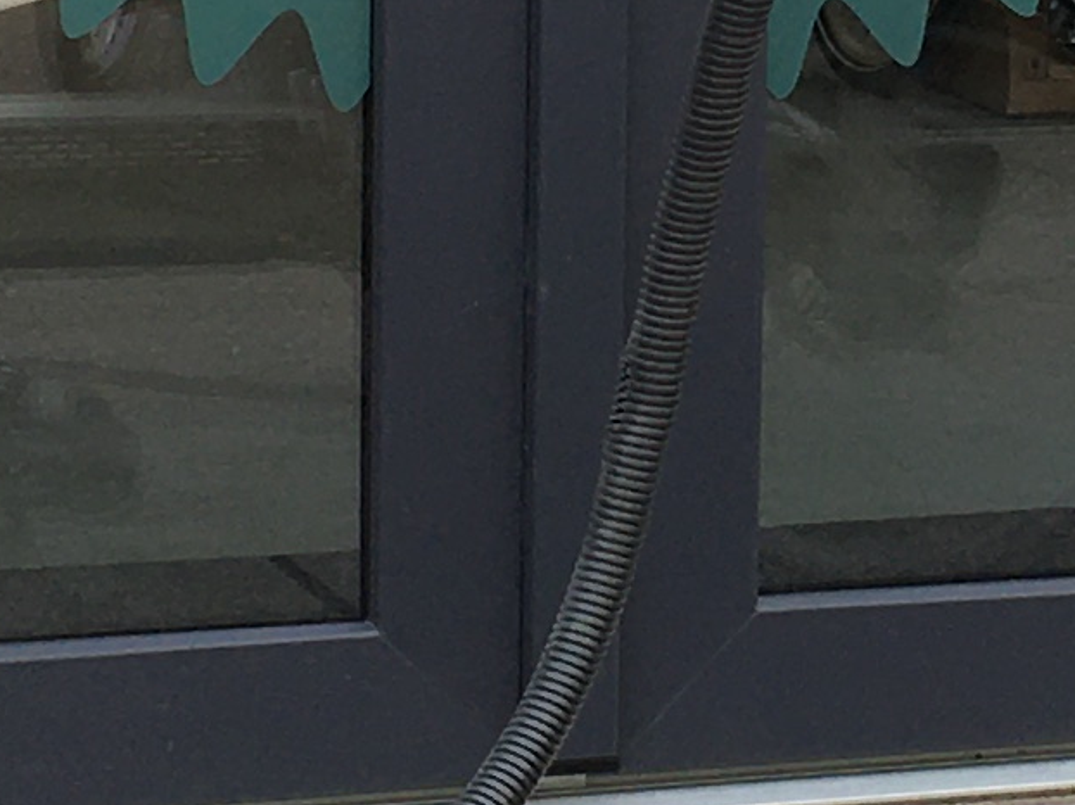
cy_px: 79
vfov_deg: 7.9
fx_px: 5836
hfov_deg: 10.4
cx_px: 1167
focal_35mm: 188
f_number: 2.2
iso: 25
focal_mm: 4.15
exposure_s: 1/452
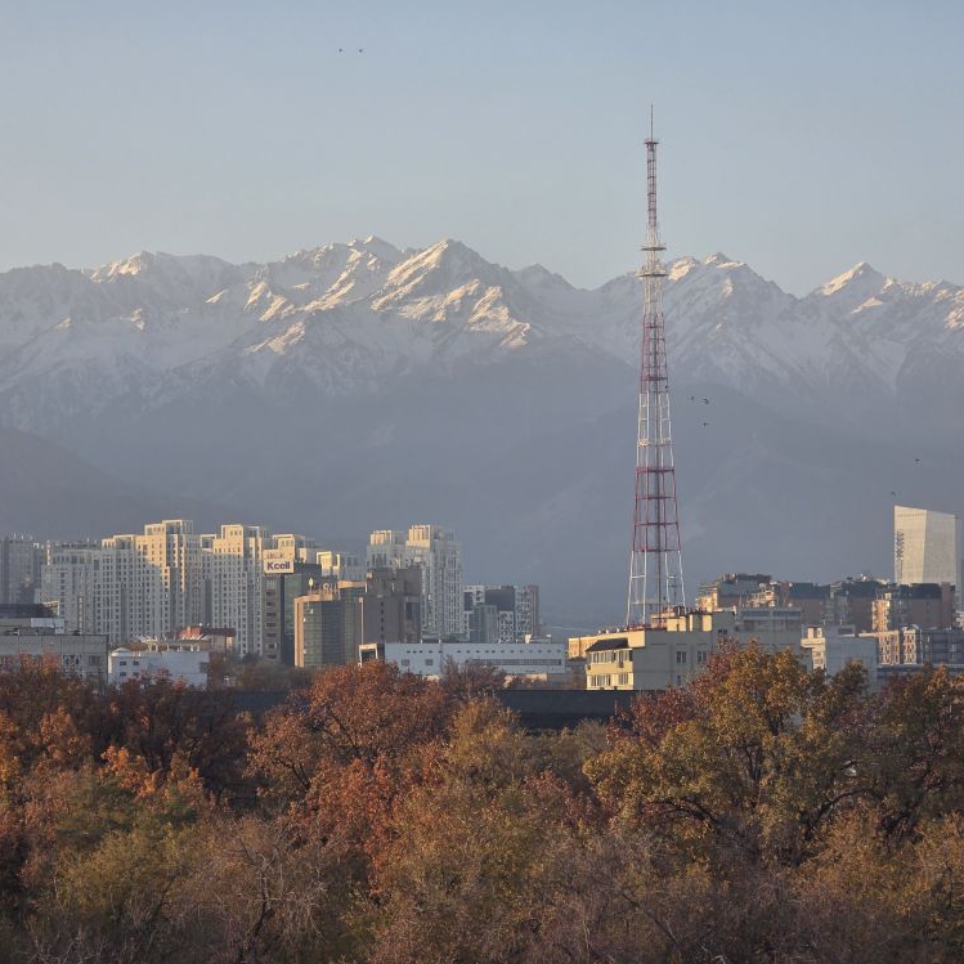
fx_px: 4379
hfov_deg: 12.6
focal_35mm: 139
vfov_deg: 12.6
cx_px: 552
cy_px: 489
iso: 64
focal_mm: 18.6
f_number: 3.4
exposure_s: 1/596
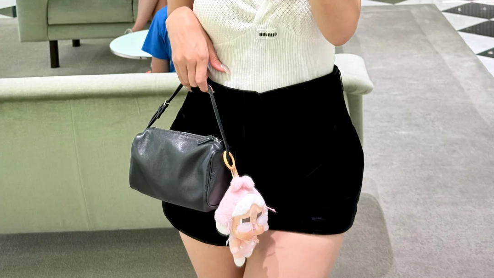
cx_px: 247
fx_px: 917
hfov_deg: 30.2
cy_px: -43
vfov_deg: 16.6
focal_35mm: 70
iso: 80
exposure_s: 1/100
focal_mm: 6.76
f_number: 1.78
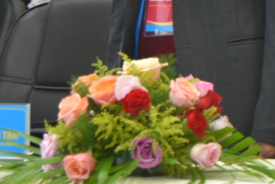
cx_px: 276
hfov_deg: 6.1
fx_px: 2583
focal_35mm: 338
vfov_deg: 4.0
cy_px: -202
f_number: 4
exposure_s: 1/40
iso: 400
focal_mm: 65
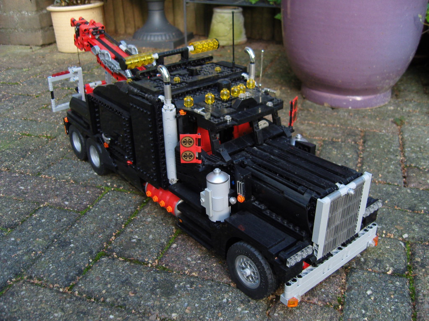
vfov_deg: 41.8
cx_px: 214
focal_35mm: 34
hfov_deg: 54.0
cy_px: 160
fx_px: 421
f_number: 2.8
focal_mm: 7.3
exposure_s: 1/40
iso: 160
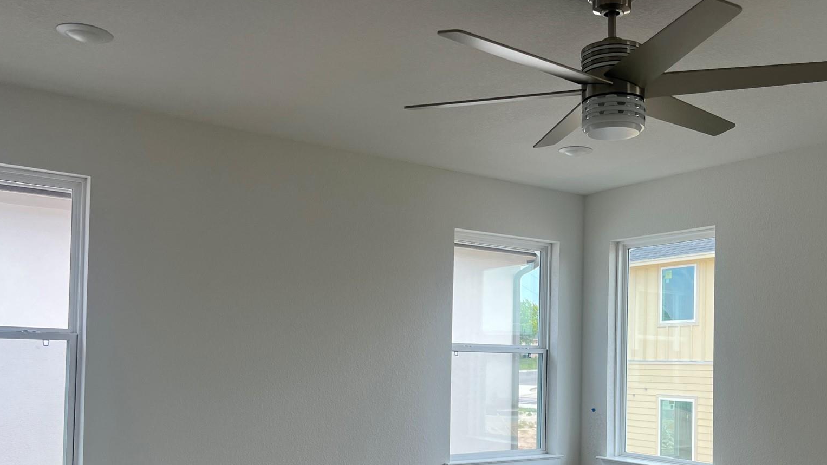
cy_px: 348
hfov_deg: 52.3
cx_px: 514
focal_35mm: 38
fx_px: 833
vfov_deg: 30.7
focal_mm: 5.7
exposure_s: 1/422
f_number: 1.5
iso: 50
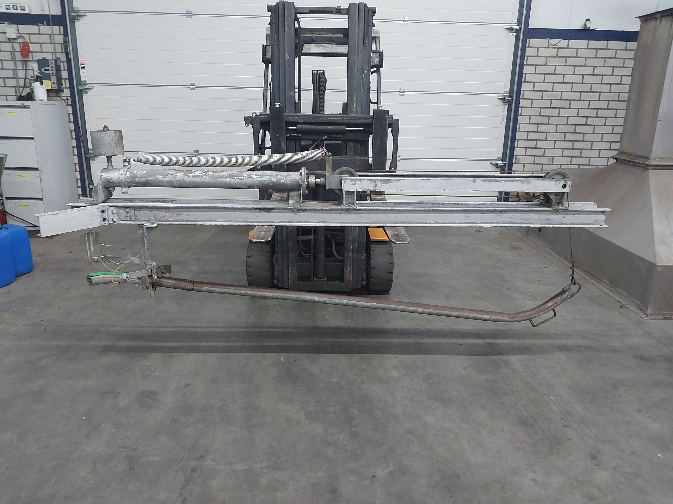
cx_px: 336
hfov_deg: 65.3
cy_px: 252
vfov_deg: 51.4
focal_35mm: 27
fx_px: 525
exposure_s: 1/33.3
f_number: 1.8
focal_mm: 4
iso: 320
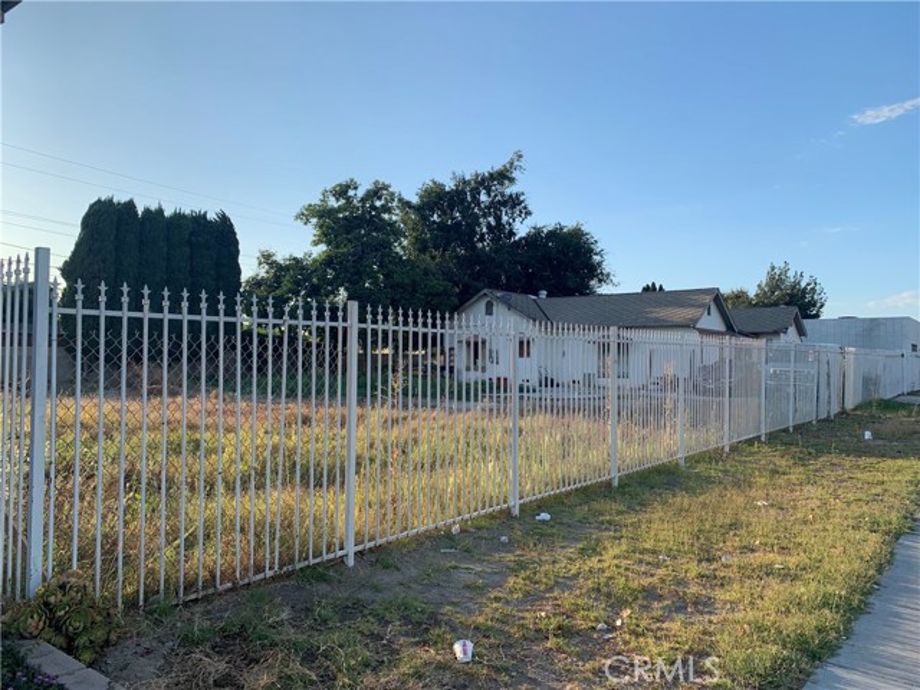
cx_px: 460
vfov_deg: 53.1
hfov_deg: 67.3
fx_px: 691
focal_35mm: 26
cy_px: 345
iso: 25
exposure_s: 1/1585
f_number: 1.8
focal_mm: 4.25
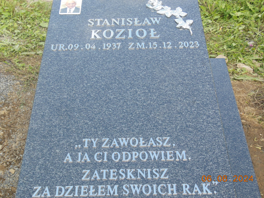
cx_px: 132
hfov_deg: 33.8
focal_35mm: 57
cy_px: 99
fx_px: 435
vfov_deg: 25.7
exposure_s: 1/200
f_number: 4.1
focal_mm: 10.2
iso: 125
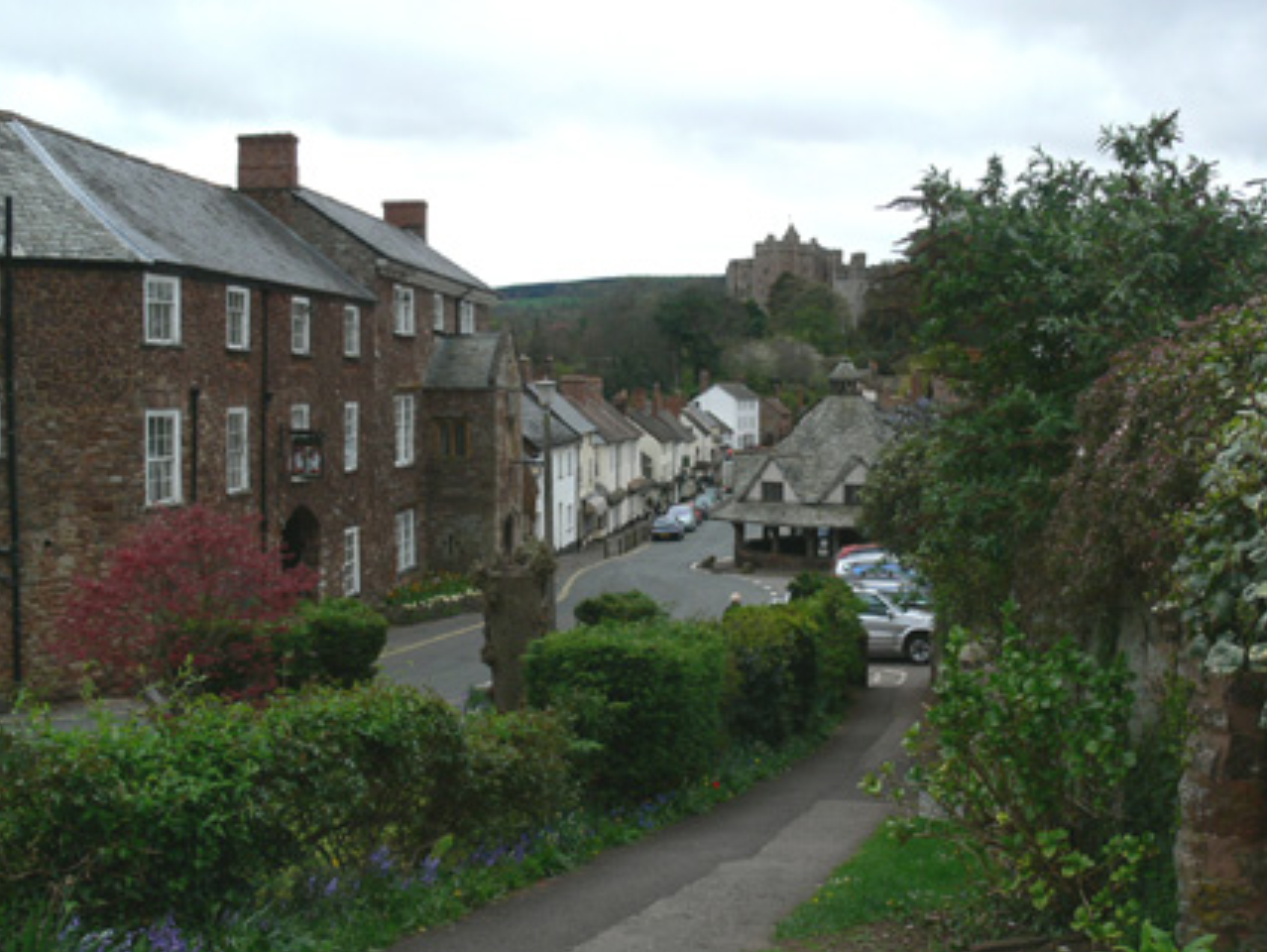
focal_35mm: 37
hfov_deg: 50.1
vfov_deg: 38.7
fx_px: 1355
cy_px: 452
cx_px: 631
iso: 100
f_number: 4
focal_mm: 7.4
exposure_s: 1/500
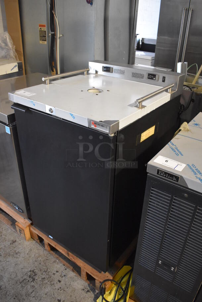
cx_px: 101
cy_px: 151
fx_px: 227
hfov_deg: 48.0
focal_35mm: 27
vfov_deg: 67.3
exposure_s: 1/125
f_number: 3.5
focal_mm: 18
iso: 4000
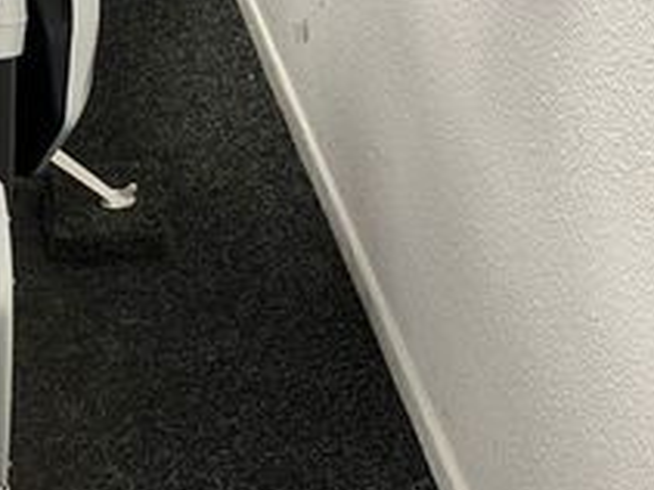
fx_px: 1492
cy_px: 118
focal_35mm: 79
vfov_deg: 18.5
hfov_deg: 22.9
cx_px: -112
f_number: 1.6
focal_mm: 5.1
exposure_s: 1/50
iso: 125
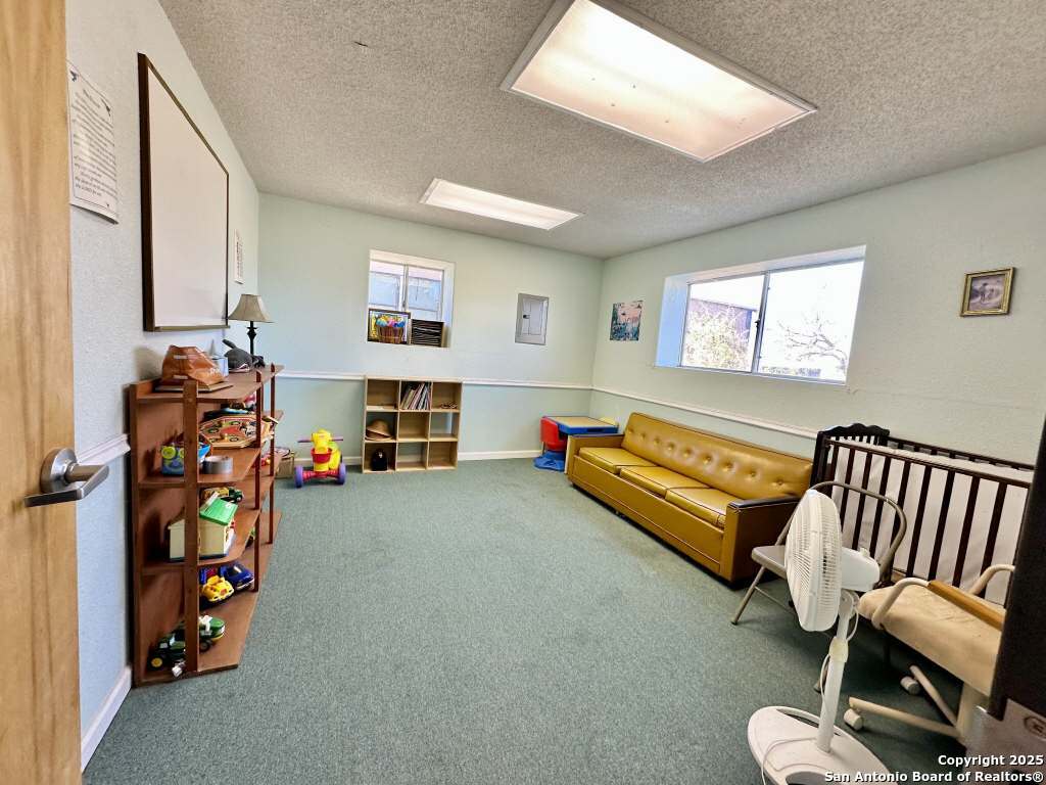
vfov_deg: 85.7
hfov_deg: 102.1
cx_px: 523
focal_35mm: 14
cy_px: 392
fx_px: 423
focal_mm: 2.22
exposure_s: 1/120
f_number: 2.2
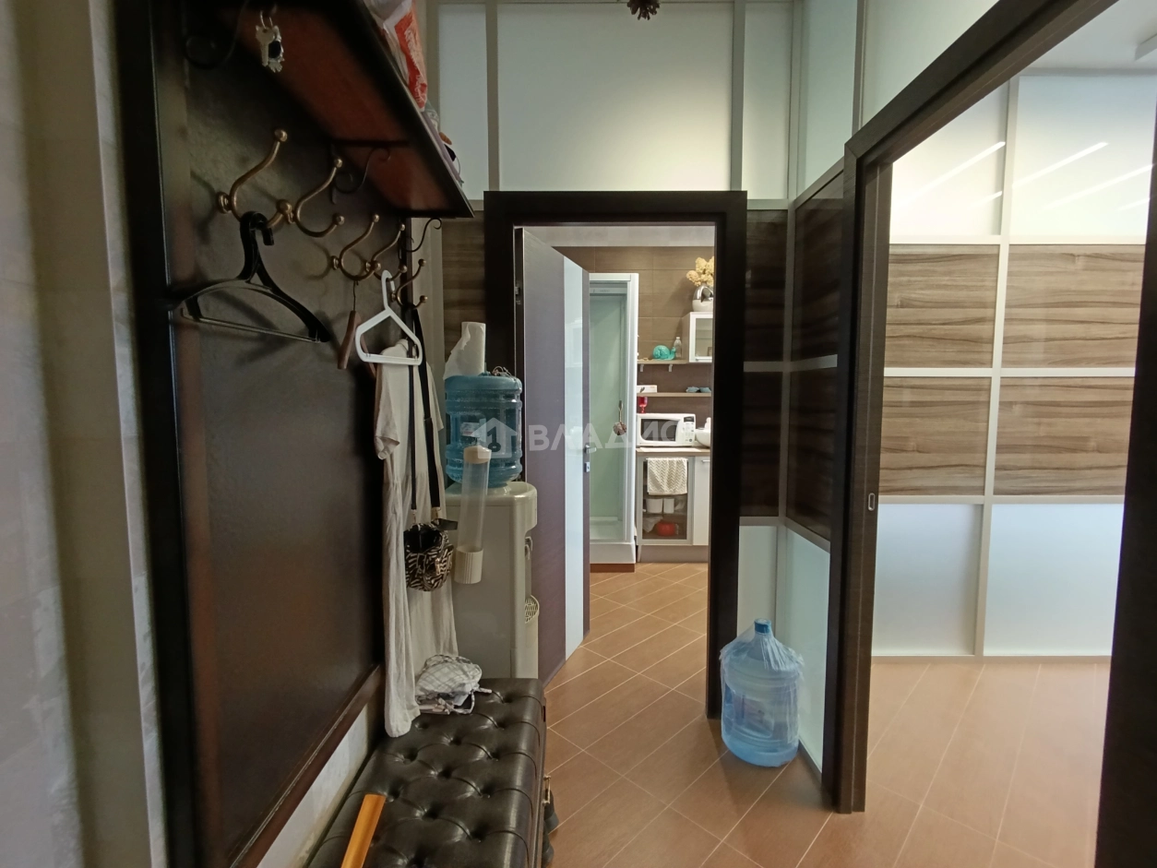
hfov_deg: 94.5
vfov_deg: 78.1
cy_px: 434
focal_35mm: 16
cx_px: 578
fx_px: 535
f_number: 2.2
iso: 320
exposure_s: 1/50
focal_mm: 1.65
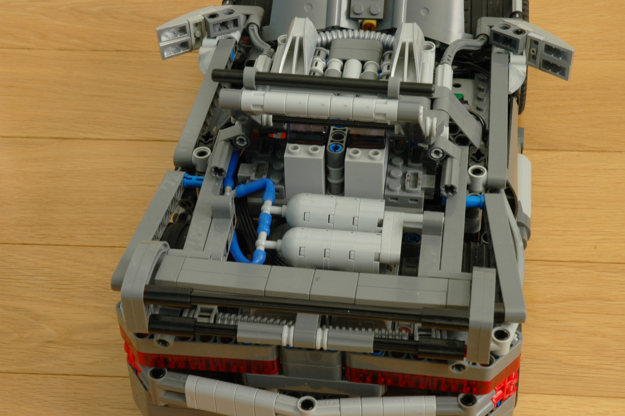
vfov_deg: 16.5
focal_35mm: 82
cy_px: 208
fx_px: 1431
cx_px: 312
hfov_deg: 24.6
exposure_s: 1/1.3
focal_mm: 55
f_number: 20
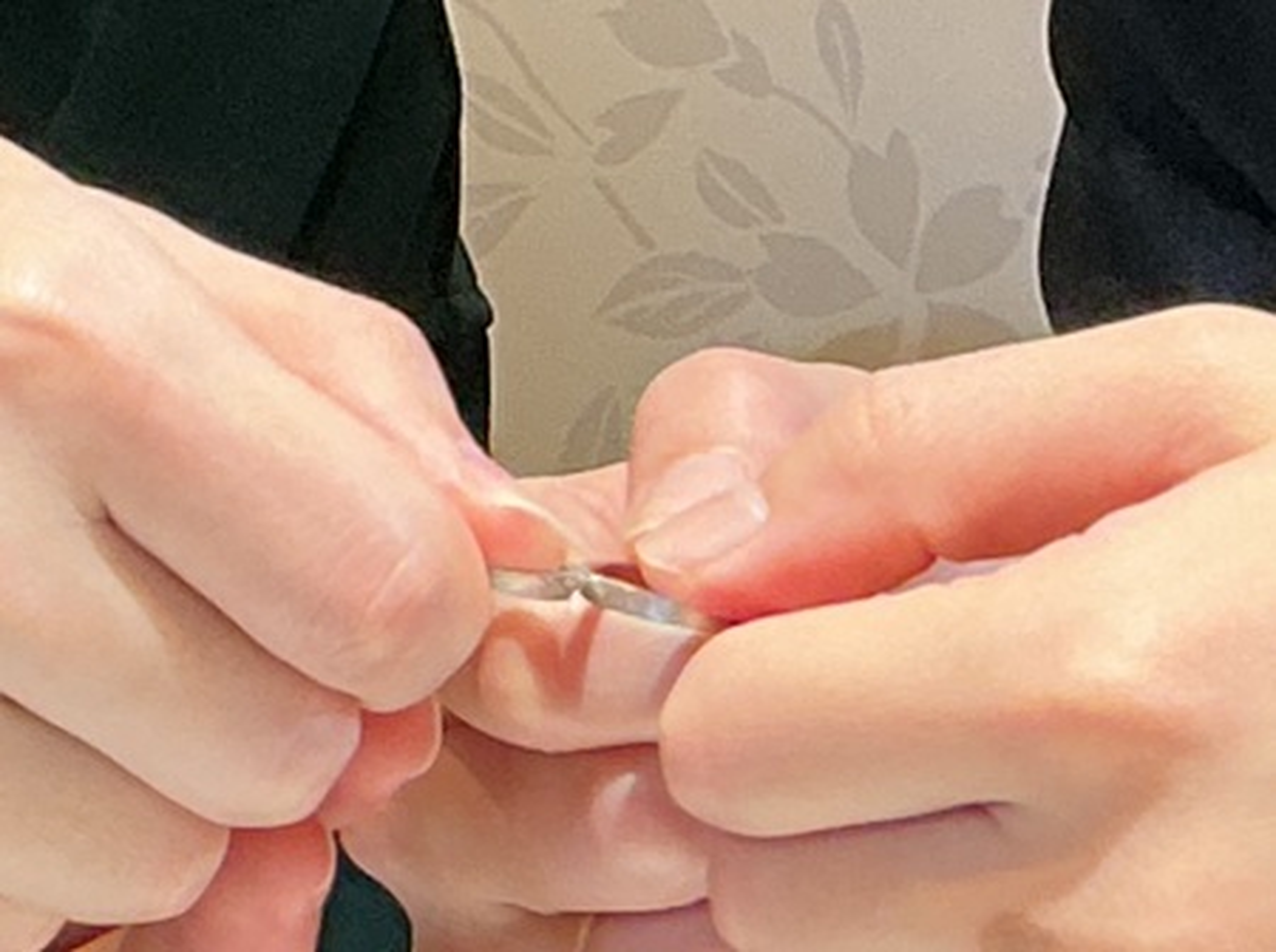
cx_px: 638
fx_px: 1067
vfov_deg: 48.1
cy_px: 476
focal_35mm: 29
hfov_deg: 61.7
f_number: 1.8
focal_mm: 3
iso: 50
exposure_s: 1/60
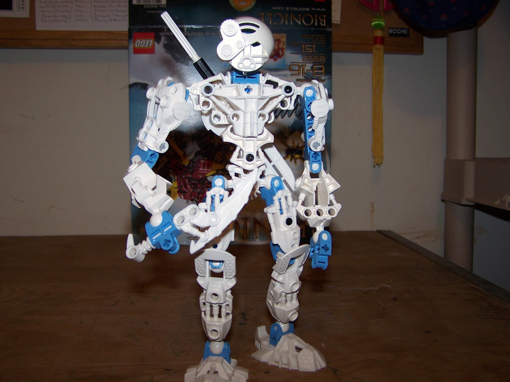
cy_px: 191
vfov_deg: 37.7
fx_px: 560
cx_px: 255
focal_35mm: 38
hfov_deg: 49.0
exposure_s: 1/15
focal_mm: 6.3
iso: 80
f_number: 2.8
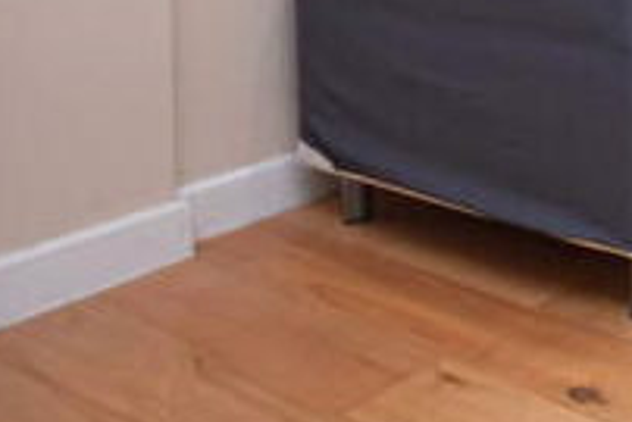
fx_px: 914
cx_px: 954
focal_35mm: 52
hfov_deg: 26.8
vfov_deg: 21.3
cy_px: -233
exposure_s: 1/125
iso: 400
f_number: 5.6
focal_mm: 10
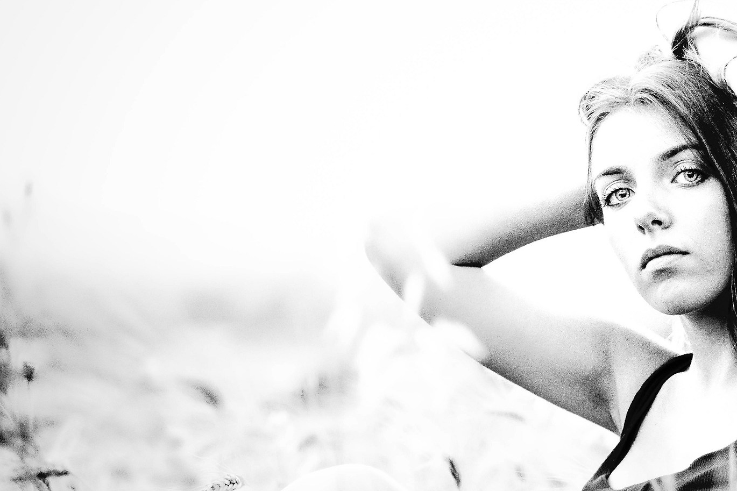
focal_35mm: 184
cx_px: 633
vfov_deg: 7.5
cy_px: 268
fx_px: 3766
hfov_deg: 11.1
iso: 1600
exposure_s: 1/400
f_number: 2.4
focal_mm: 70
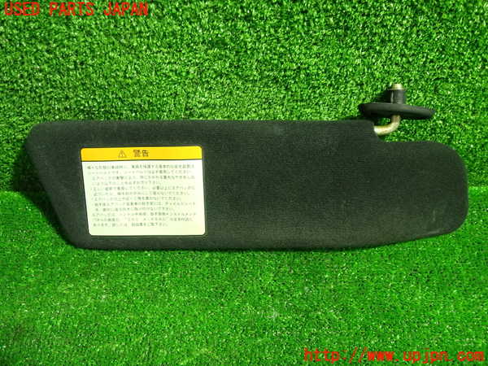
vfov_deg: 46.8
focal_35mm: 30
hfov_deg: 60.0
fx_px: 423
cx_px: 244
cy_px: 183
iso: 400
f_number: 2.3
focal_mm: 5.4
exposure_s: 1/30
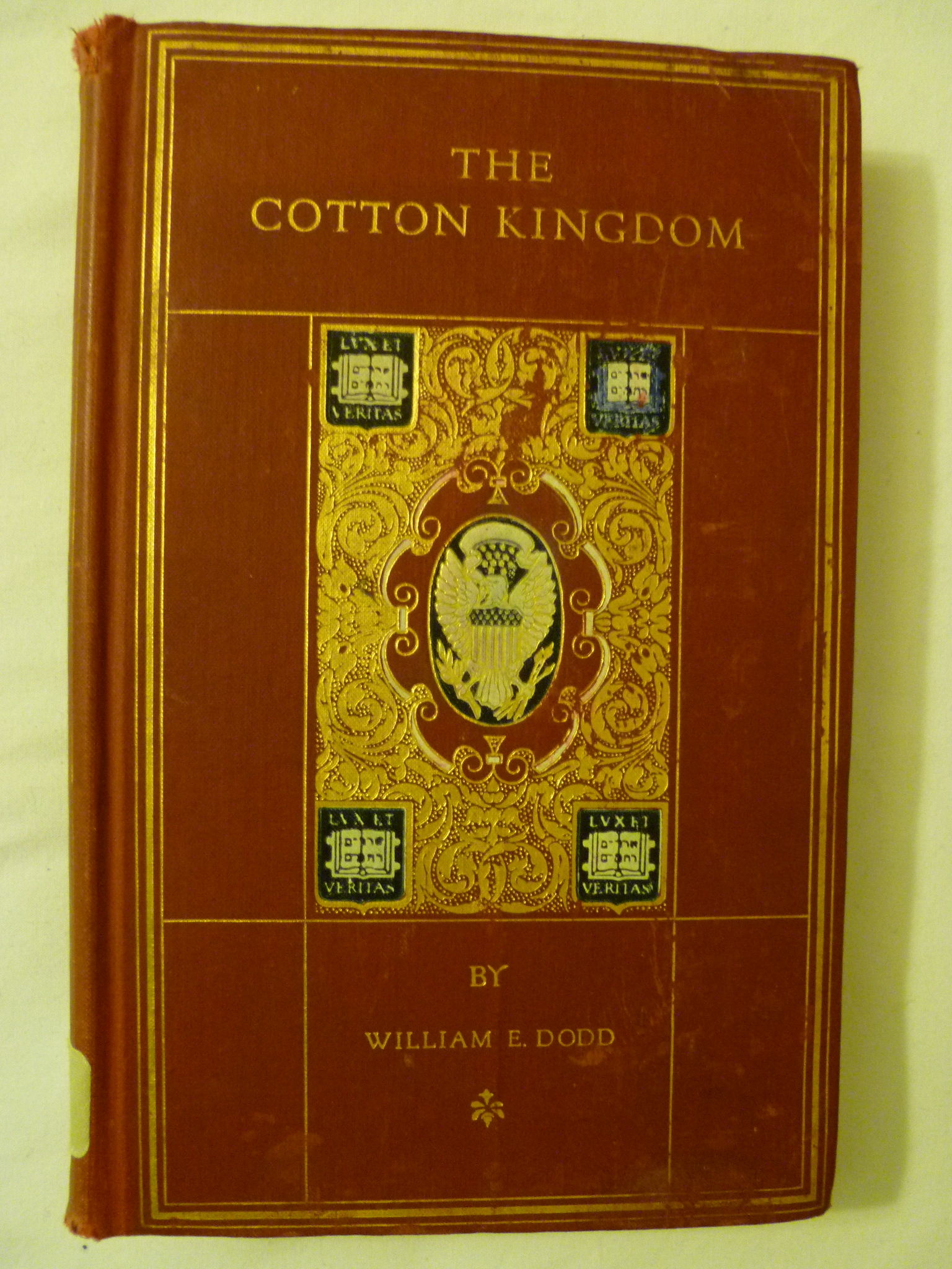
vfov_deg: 63.4
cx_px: 476
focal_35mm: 28
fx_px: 1027
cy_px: 634
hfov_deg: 49.7
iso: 400
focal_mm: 5
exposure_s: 1/5
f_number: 3.3
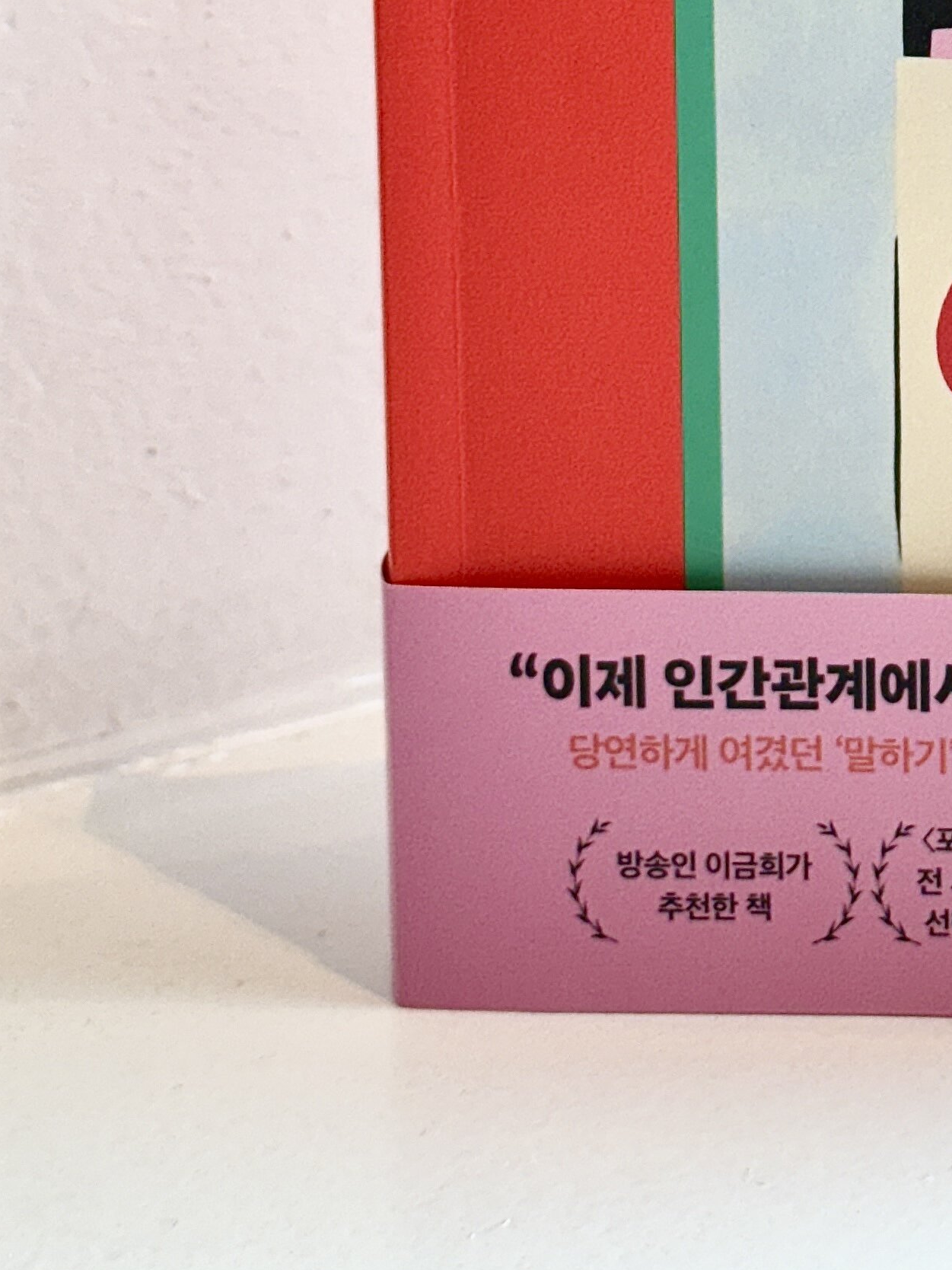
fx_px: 4254
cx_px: 1049
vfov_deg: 16.7
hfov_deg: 12.5
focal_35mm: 116
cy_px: 60
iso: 100
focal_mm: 6.76
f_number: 1.78
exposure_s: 1/120
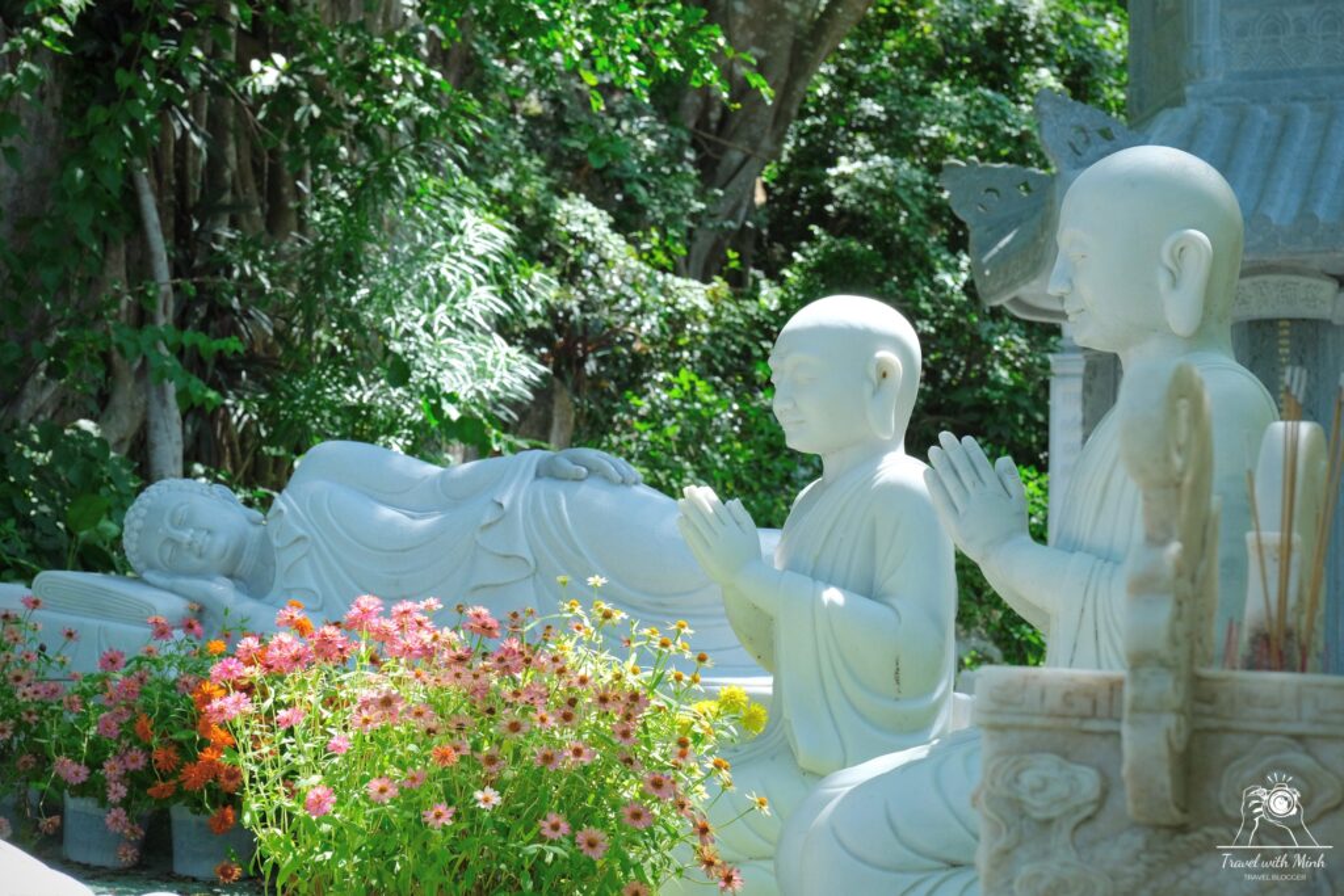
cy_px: 448
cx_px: 672
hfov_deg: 24.8
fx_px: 3062
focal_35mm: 82
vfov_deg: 16.7
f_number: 5.6
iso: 800
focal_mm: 54.7
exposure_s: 1/500
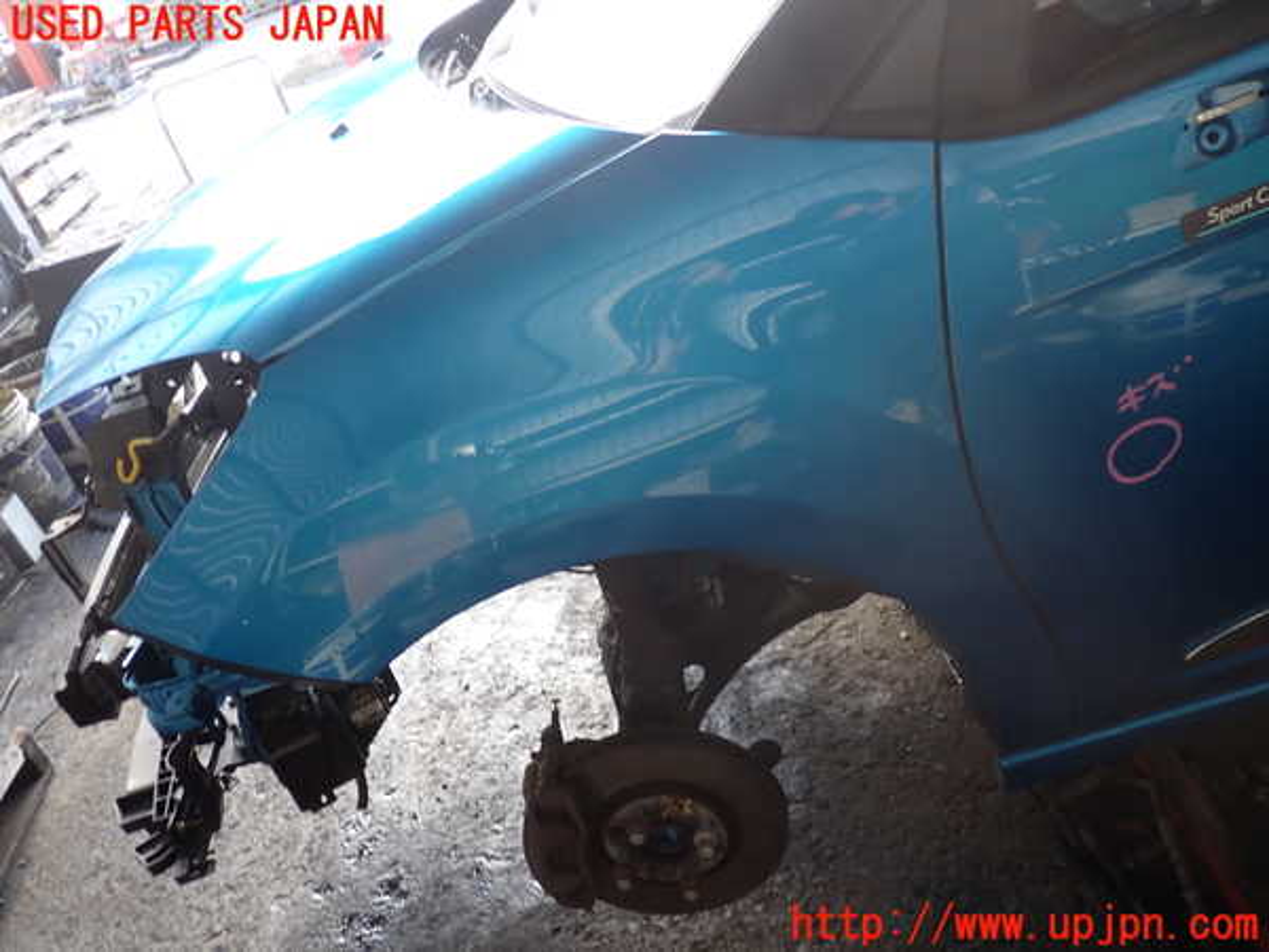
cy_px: 476
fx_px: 1100
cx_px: 634
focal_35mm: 30
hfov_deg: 60.0
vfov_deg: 46.8
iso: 100
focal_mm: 5.4
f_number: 2.3
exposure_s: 1/80
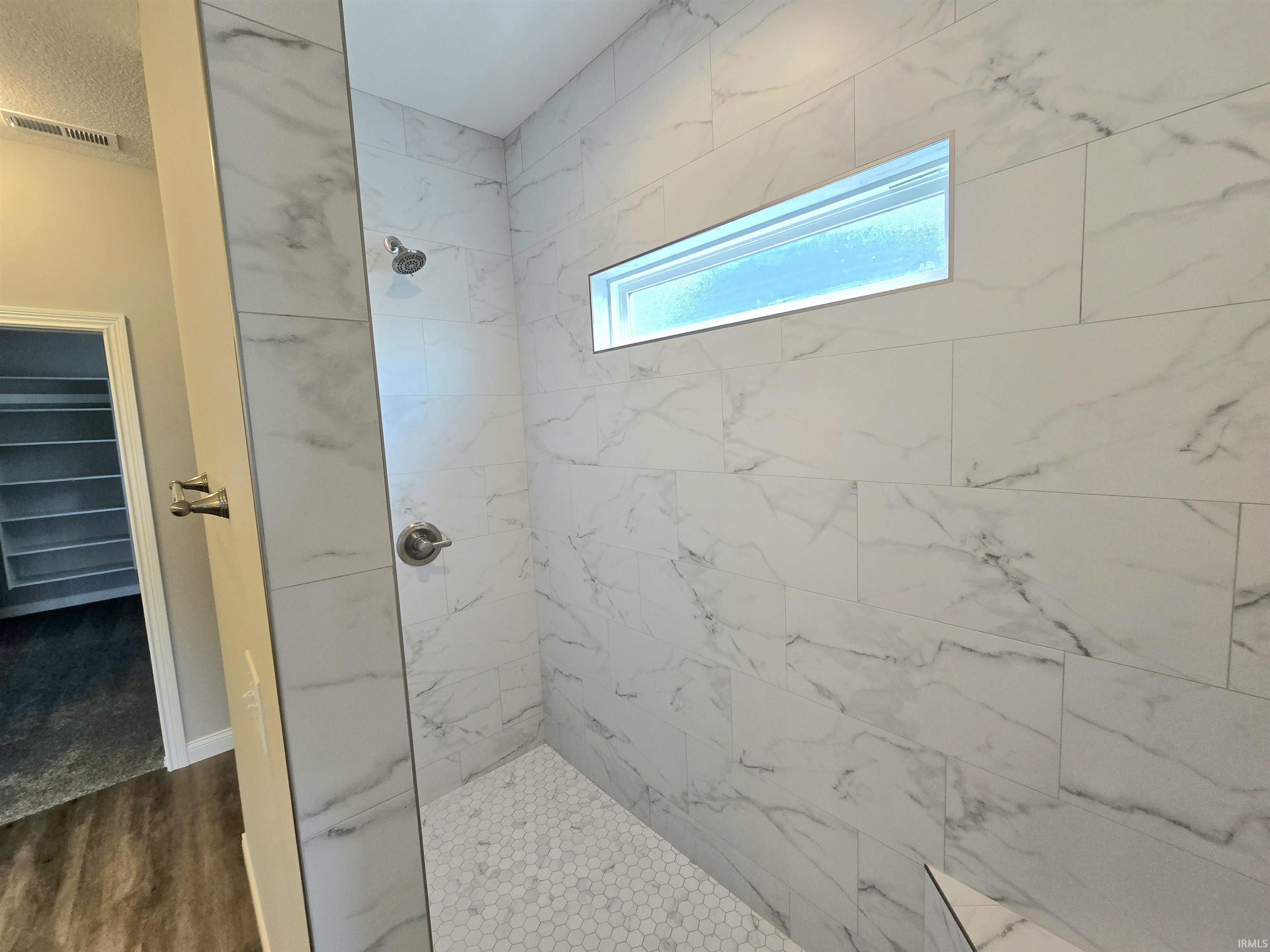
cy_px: 476
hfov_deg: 106.2
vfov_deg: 89.9
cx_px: 635
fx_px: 477
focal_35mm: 13
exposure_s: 1/60.2
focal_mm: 2.2
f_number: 2.2
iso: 50
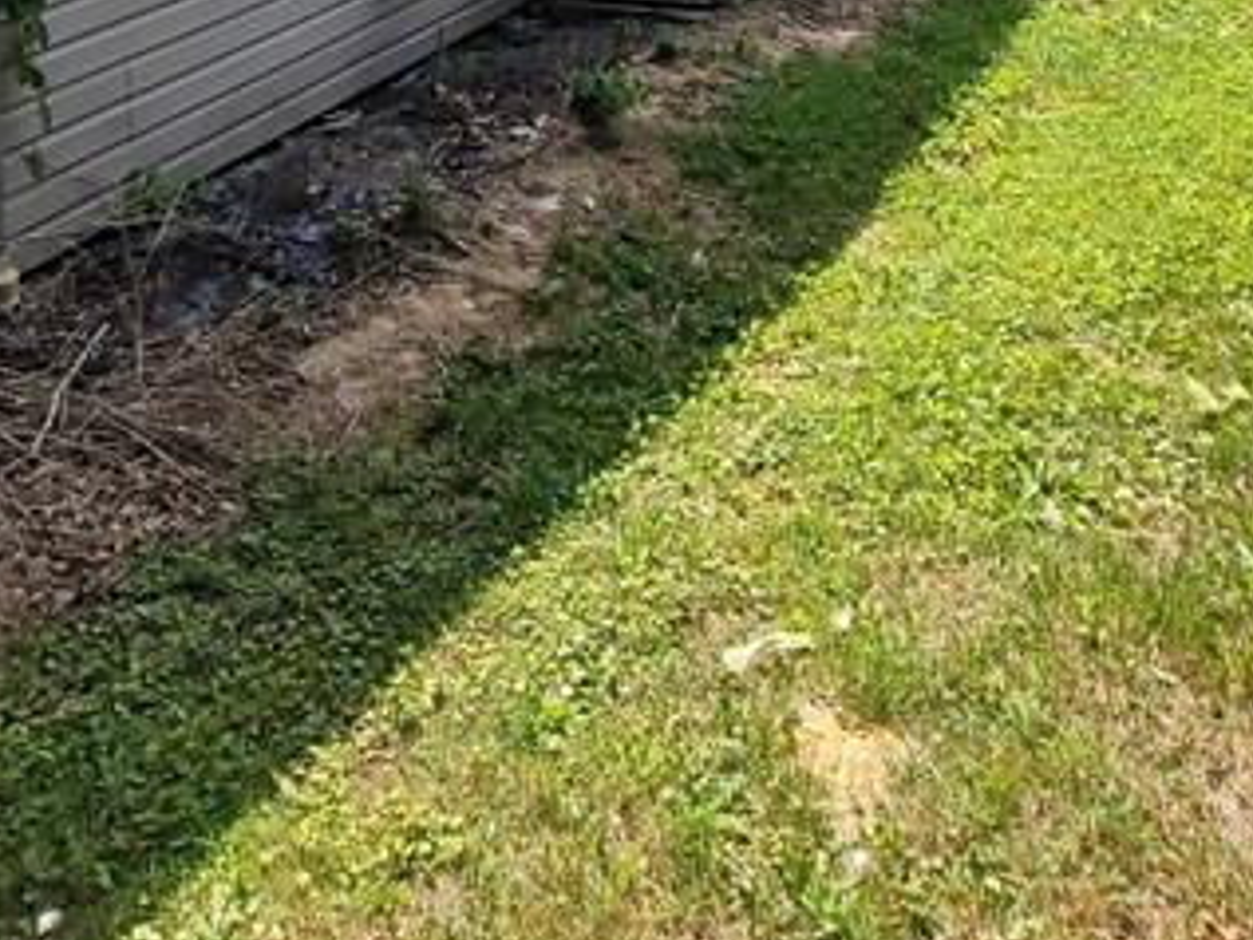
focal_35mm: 42
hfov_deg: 44.4
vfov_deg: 26.3
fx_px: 1521
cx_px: 462
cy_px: -423
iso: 64
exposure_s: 1/952
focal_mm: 2.2
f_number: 2.2
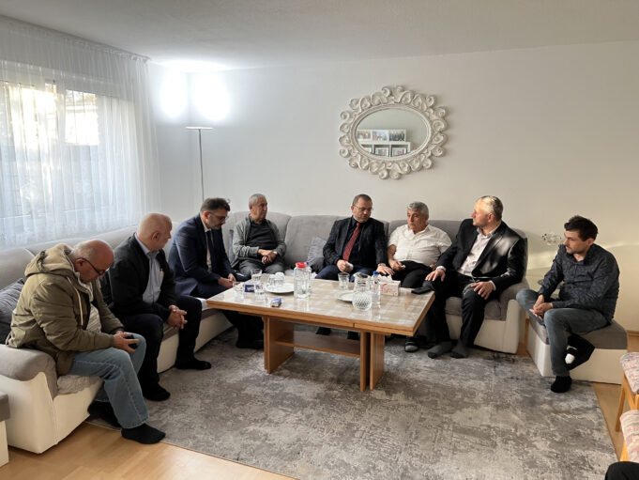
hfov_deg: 67.3
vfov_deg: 53.1
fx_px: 480
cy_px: 240
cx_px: 320
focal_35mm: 26
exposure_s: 1/50
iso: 80
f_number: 1.5
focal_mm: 5.7
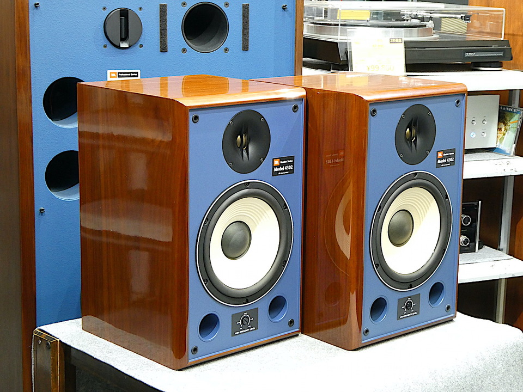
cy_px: 196
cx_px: 262
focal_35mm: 70
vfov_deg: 21.0
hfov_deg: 27.8
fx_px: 1058
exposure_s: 1/2.5
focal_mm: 12.5
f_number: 6.3
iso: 400
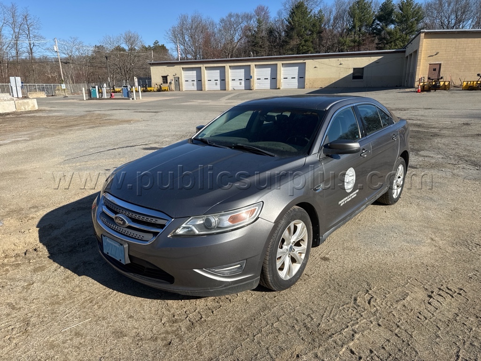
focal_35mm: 24
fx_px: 333
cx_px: 240
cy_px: 180
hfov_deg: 71.6
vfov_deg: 56.8
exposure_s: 1/3802
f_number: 1.78
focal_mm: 6.76
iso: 80
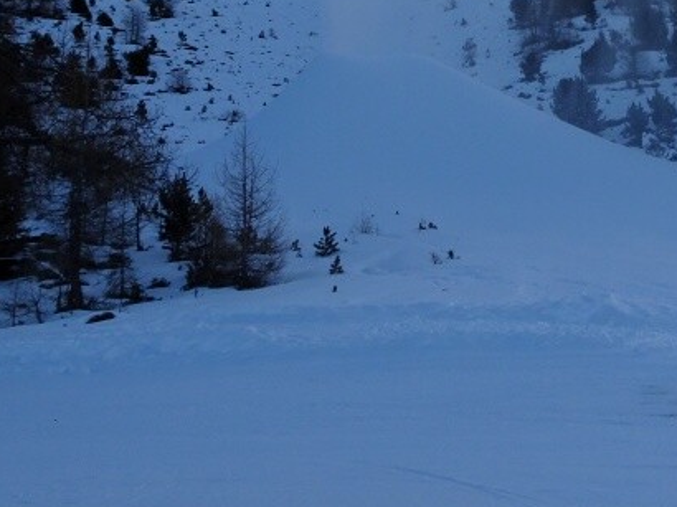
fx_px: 1466
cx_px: 576
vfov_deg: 18.8
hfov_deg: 25.4
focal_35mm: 75
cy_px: -61
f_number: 3.5
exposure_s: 1/800
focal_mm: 5.09
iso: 80
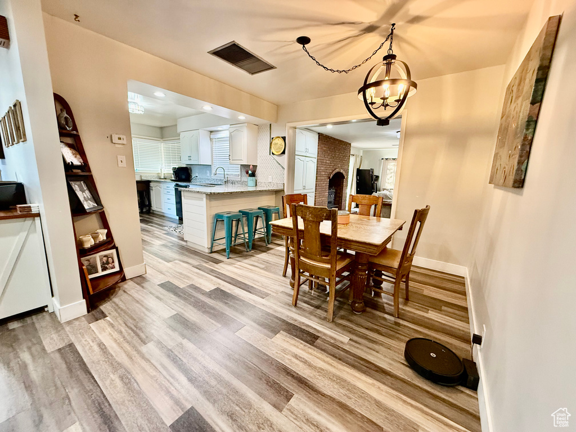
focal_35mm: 14
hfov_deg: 102.1
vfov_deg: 85.7
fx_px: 233
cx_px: 288
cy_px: 216
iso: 320
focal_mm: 2.22
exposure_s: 1/60
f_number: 2.2
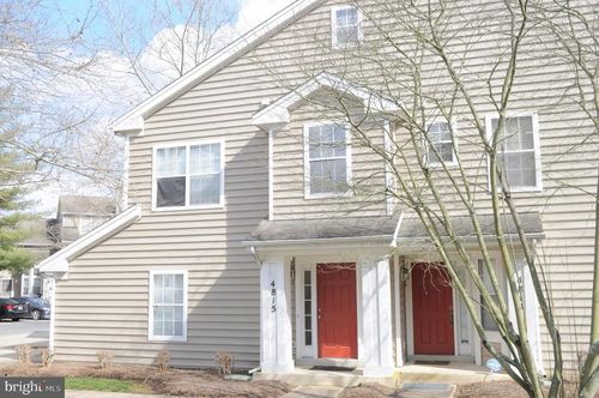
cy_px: 199
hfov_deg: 53.2
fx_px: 598
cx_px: 300
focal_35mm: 36
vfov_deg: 36.8
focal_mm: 24
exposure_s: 1/200
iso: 200
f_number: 7.1
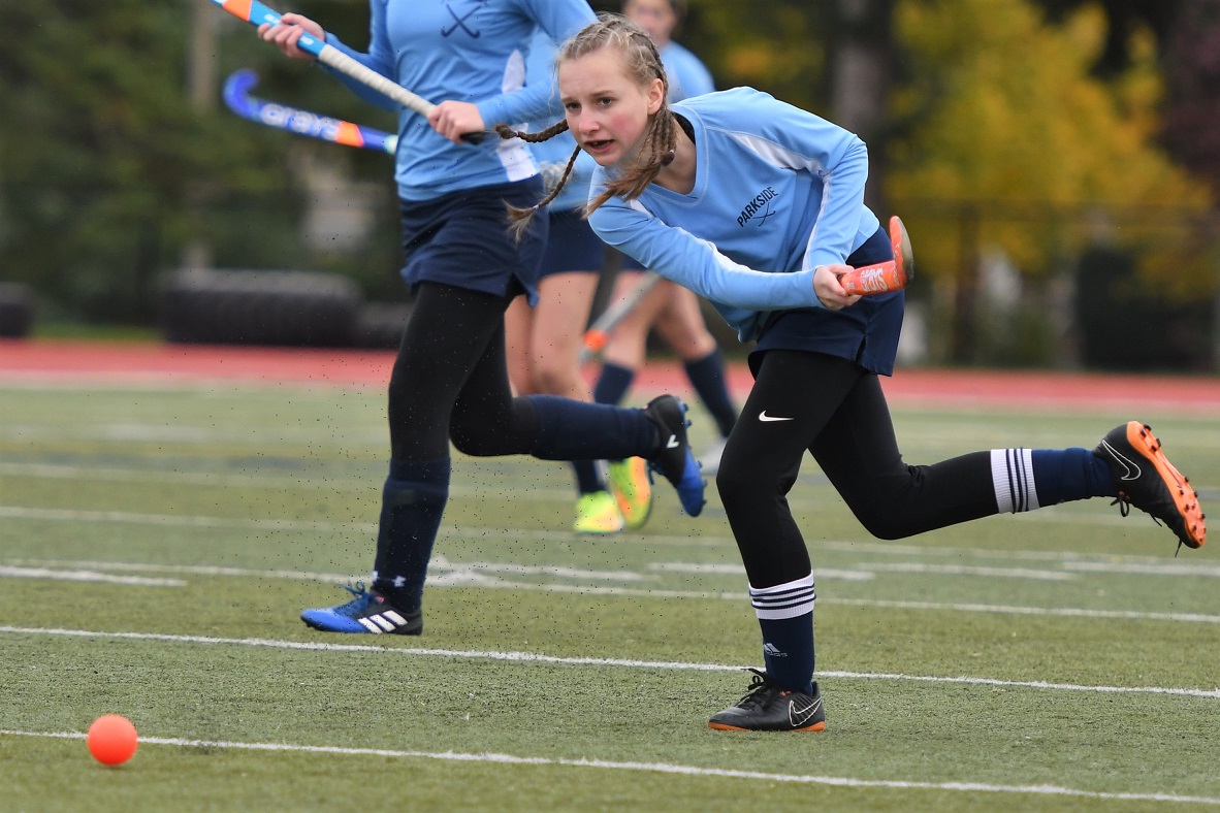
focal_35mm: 255
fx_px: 8641
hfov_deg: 8.1
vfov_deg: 5.4
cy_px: 406
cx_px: 610
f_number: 2.8
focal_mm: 170
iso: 400
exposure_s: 1/1000
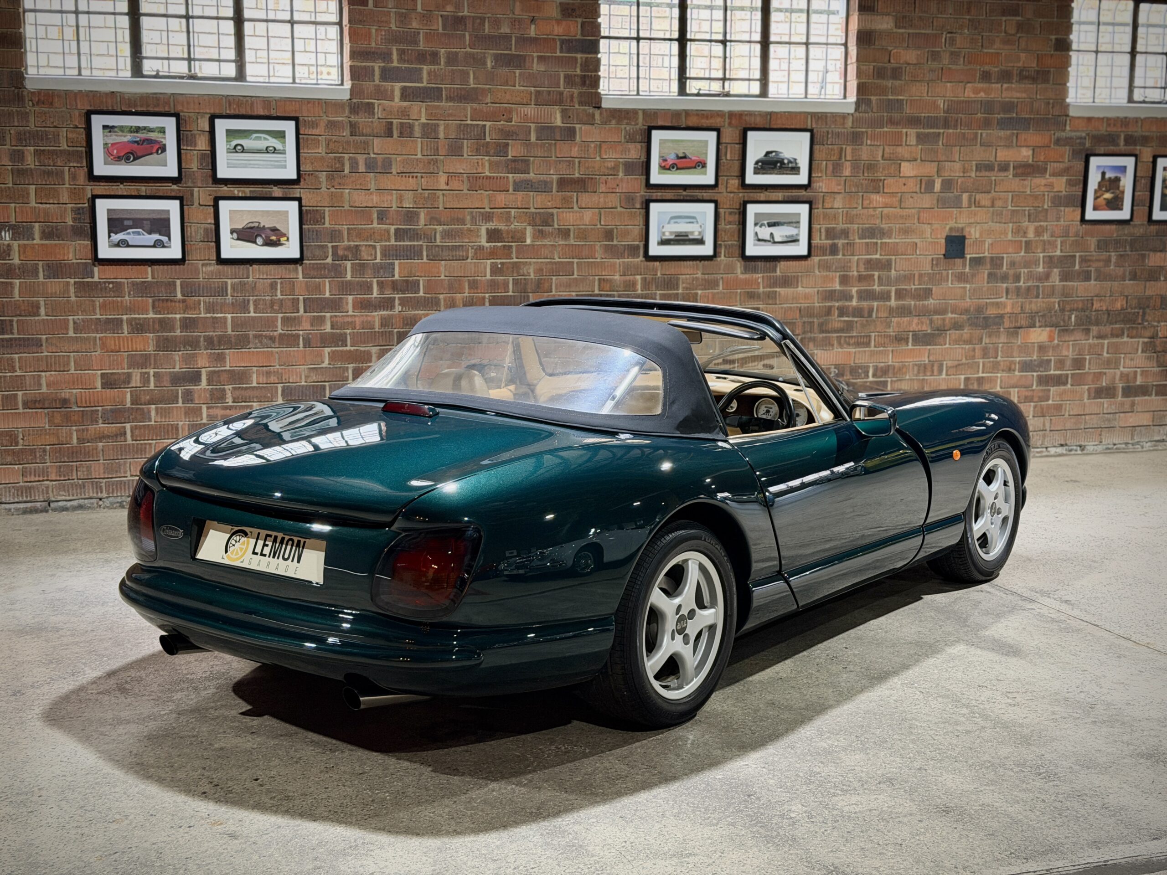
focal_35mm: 48
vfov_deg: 30.3
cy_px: 438
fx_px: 1618
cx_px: 584
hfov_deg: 39.7
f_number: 1.78
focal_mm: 6.76
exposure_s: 1/33
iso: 320
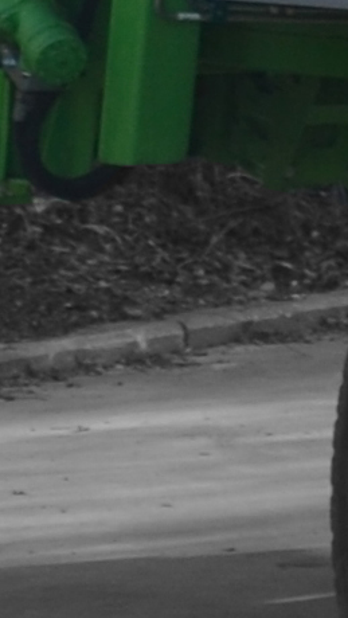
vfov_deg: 6.1
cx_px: 2236
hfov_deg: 3.1
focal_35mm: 346
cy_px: -378
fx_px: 5672
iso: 100
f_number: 6.3
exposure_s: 1/160
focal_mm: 22
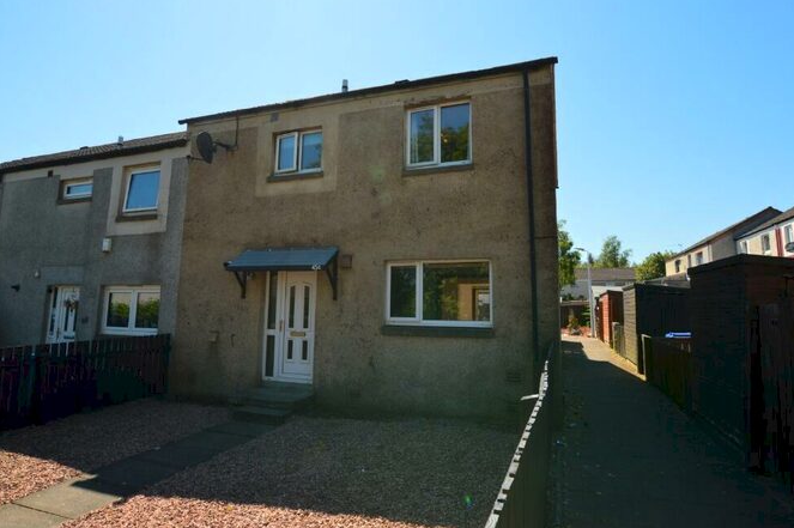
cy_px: 253
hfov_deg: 86.9
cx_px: 398
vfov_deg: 64.4
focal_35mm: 19
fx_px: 419
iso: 400
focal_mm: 12
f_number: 10
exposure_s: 1/250
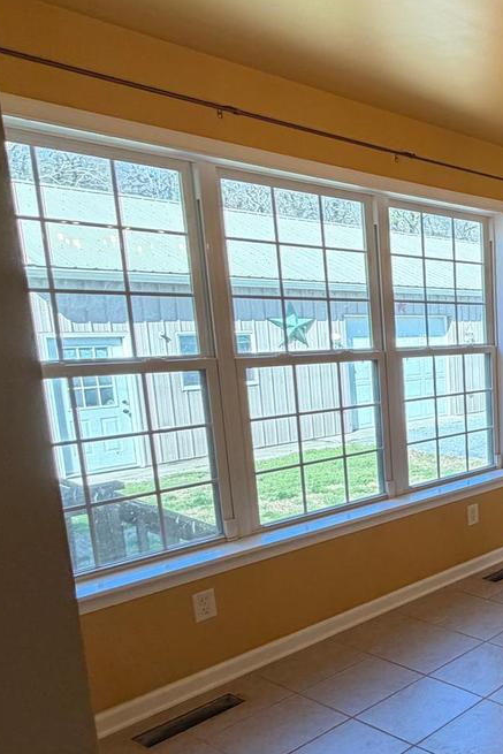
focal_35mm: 32
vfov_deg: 58.5
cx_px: 722
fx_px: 670
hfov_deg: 29.0
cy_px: 427
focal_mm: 2.22
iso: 160
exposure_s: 1/120
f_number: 2.2
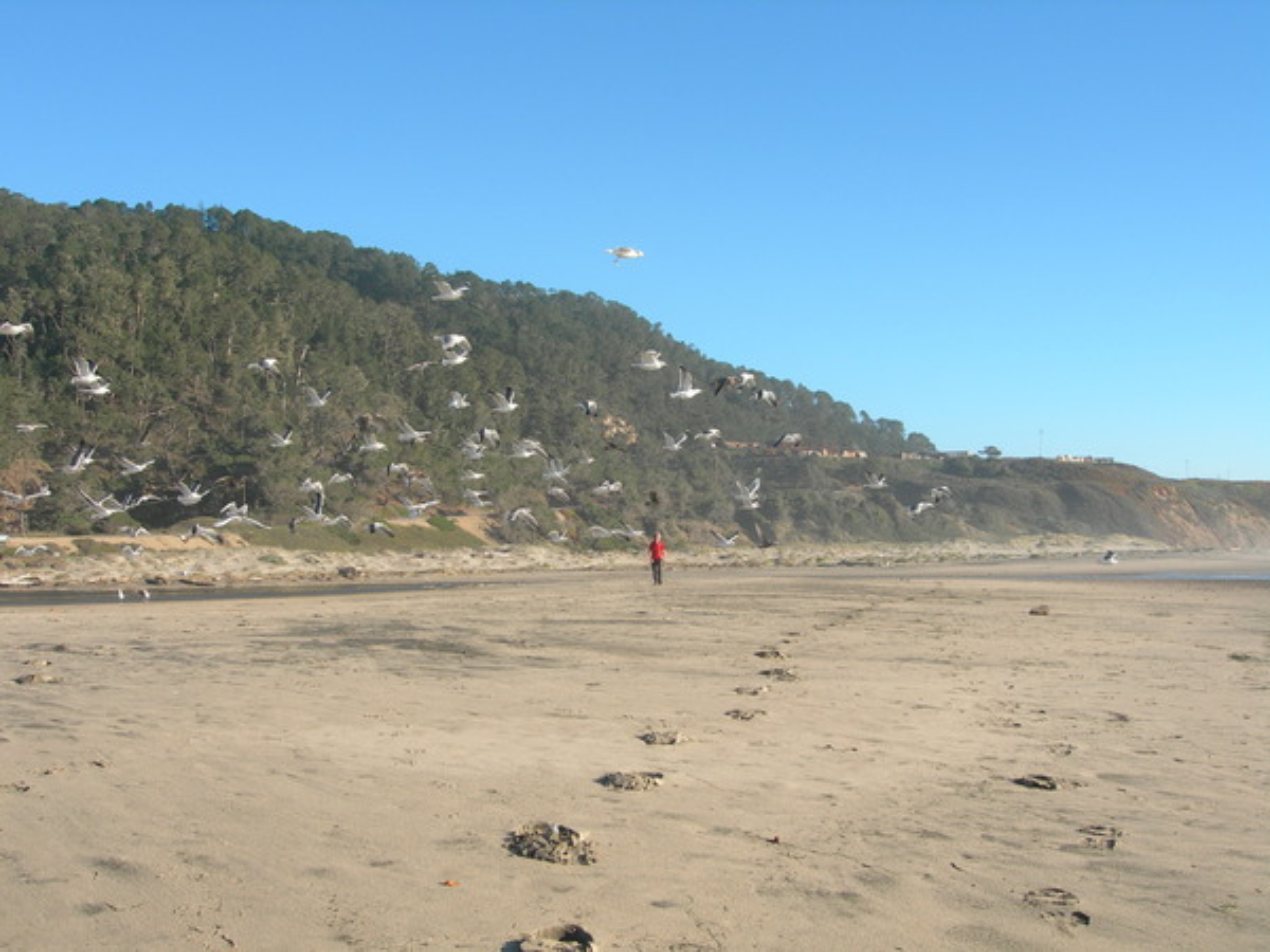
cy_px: 476
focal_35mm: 38
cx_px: 635
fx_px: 1394
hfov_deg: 49.0
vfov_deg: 37.7
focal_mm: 7.8
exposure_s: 1/316
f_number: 4.8
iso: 50
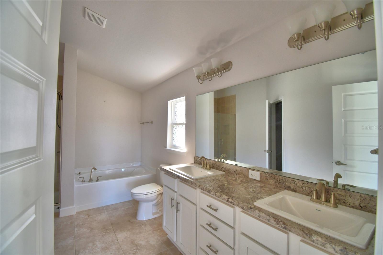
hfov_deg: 100.4
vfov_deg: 77.3
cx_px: 192
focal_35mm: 15
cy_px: 128
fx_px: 160
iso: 400
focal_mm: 10
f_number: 4.5
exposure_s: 1/50
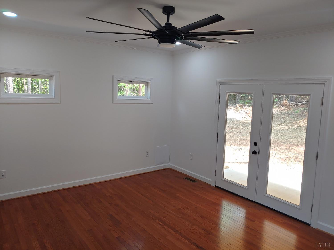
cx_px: 167
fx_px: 241
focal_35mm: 25
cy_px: 125
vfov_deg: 54.9
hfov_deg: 69.4
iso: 50
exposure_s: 1/120
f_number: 1.5
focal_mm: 4.23
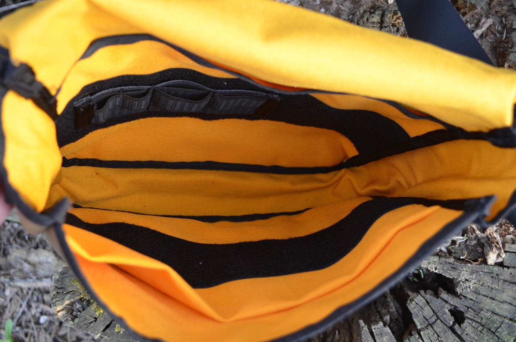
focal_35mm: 48
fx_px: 686
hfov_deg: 41.2
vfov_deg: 27.9
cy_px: 171
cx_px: 258
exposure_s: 1/60
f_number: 4.8
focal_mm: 32
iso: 500
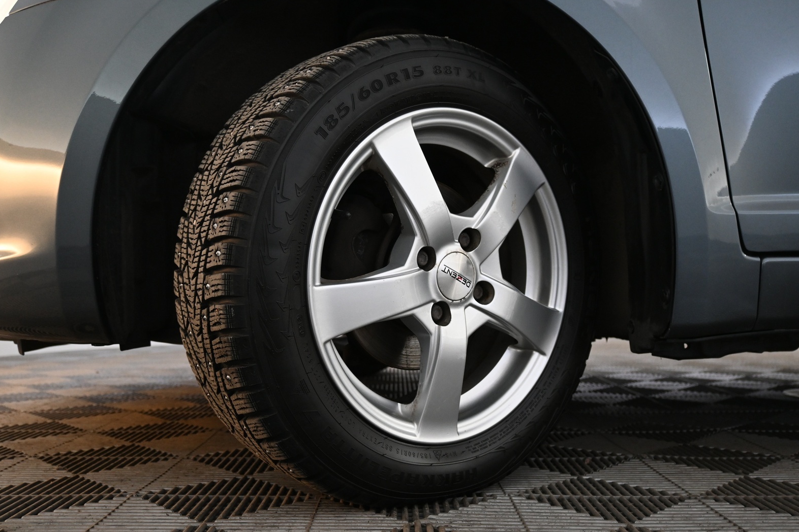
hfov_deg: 54.7
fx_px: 772
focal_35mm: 35
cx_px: 407
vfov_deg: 38.1
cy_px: 259
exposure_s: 1/40
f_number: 4
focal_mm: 22.5
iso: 1250
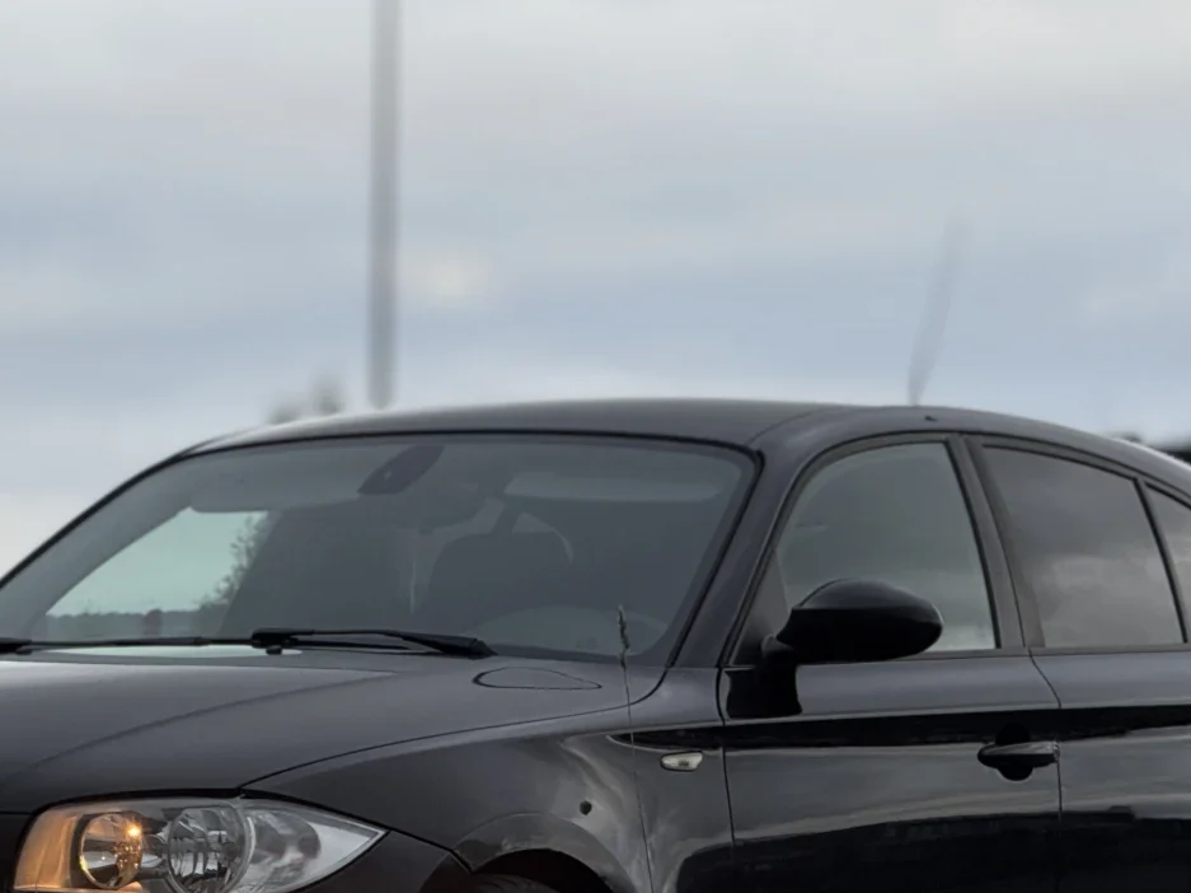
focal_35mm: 246
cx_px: 386
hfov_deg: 8.0
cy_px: 710
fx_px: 8461
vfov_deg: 6.0
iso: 100
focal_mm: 15.66
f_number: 2.8
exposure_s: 1/99
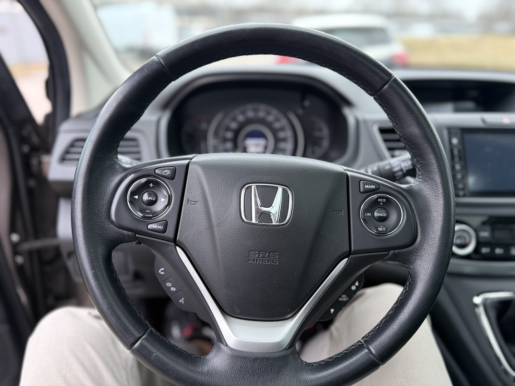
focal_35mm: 24
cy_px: 193
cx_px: 258
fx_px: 357
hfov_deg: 71.6
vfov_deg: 56.8
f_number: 1.78
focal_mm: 6.76
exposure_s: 1/47
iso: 250
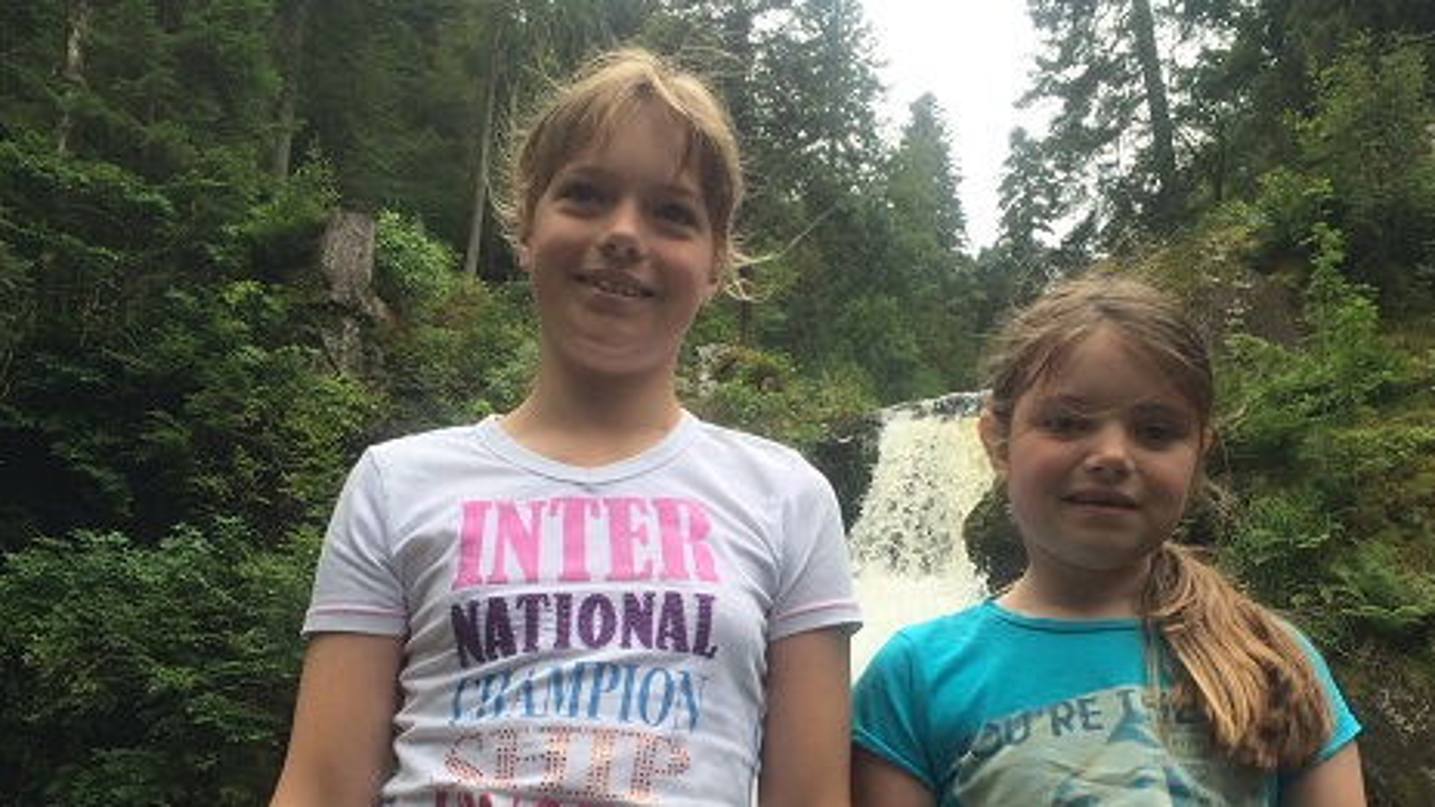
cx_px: 809
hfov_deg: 44.5
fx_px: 1750
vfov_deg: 25.6
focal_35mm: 46
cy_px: 609
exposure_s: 1/354
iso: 32
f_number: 2.2
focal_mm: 4.12
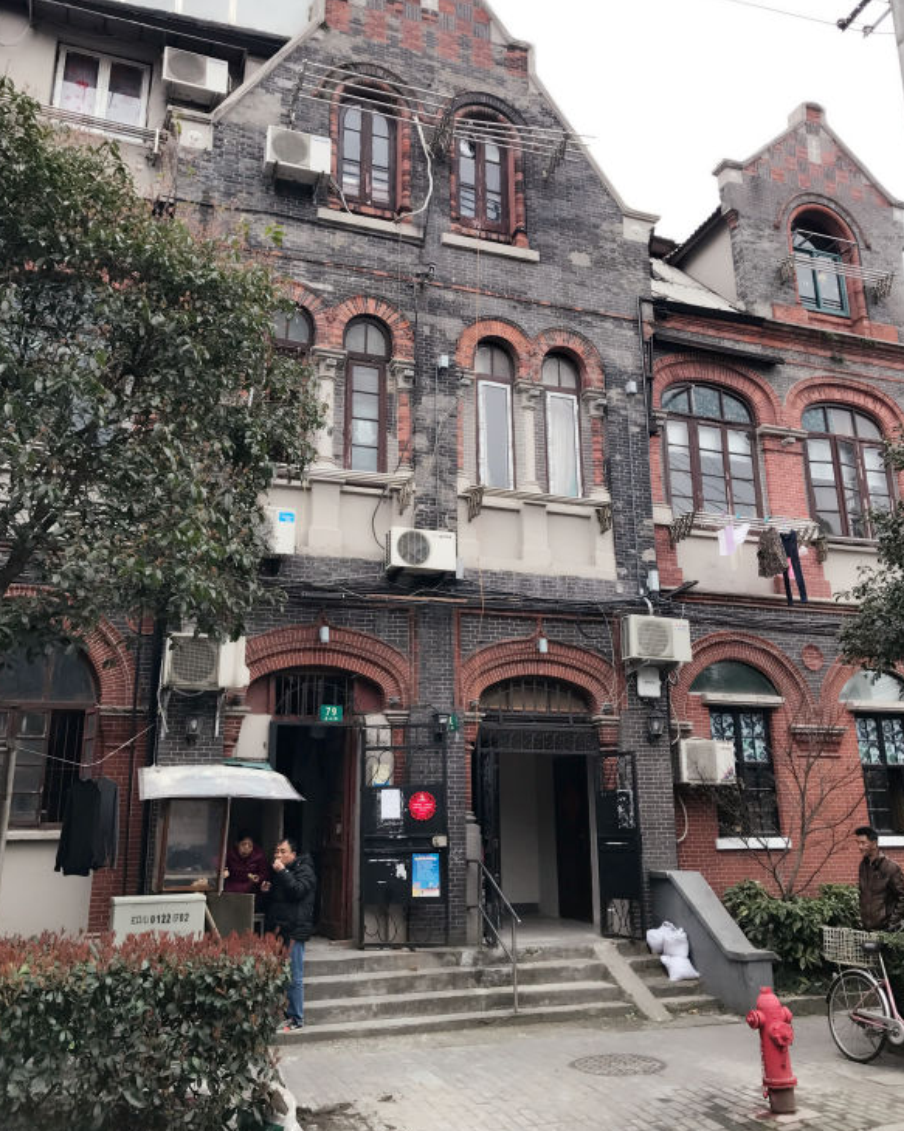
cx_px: 457
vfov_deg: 58.7
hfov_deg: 48.5
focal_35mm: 30
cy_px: 518
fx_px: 1004
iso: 20
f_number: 1.8
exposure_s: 1/399
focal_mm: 3.99
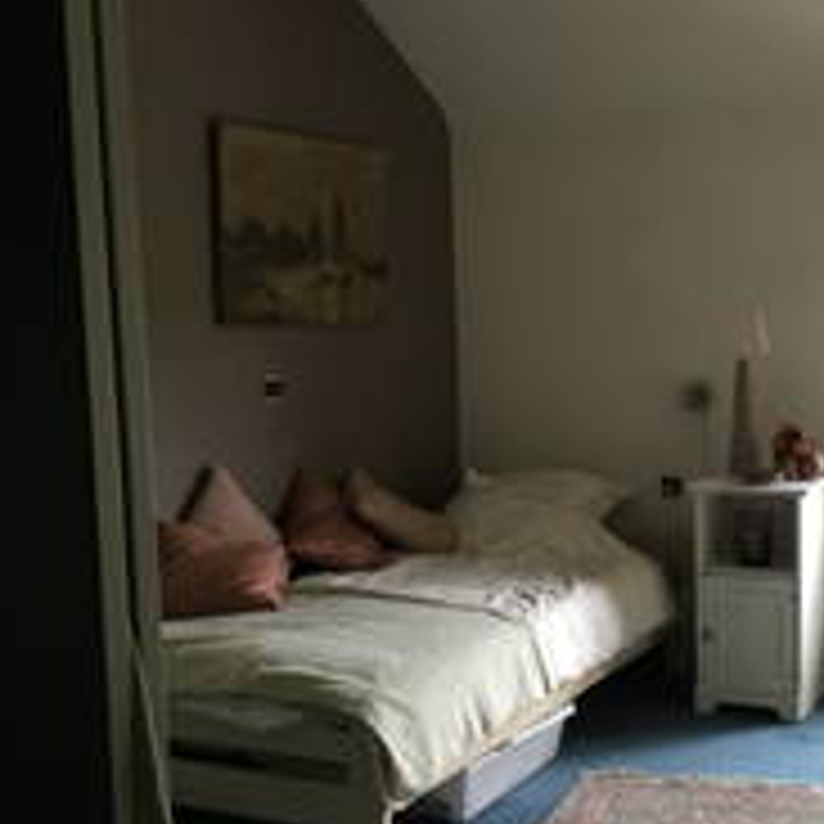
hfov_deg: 30.9
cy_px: 536
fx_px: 1454
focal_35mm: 54
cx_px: 644
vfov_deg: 31.4
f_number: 2.4
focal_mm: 3.3
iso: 100
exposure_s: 1/33
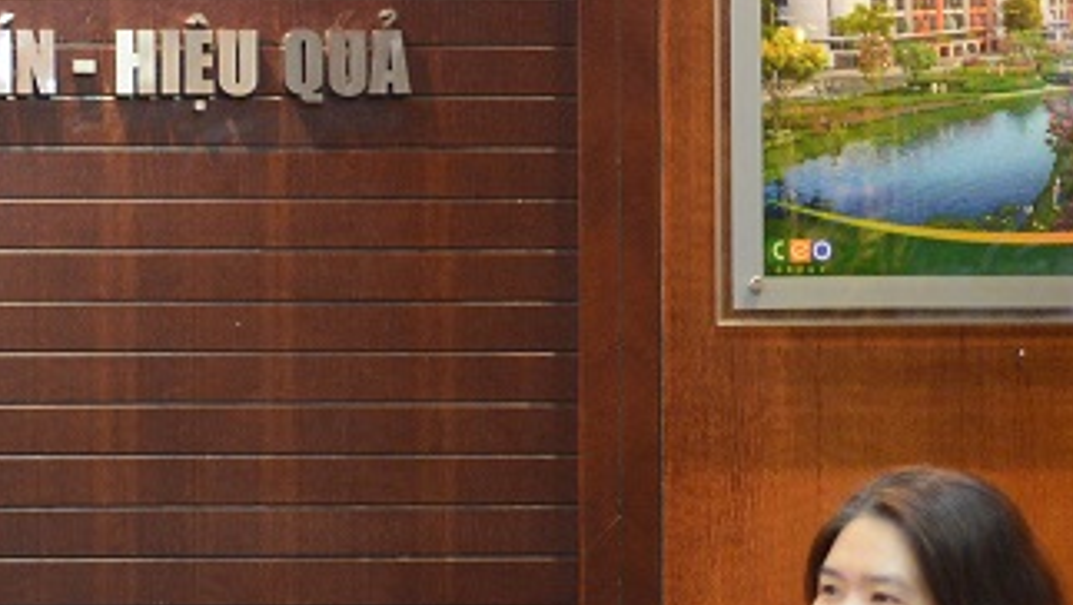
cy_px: 429
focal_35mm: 162
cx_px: -505
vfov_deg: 7.5
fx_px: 4611
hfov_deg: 12.6
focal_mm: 50
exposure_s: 1/250
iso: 3200
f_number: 1.8
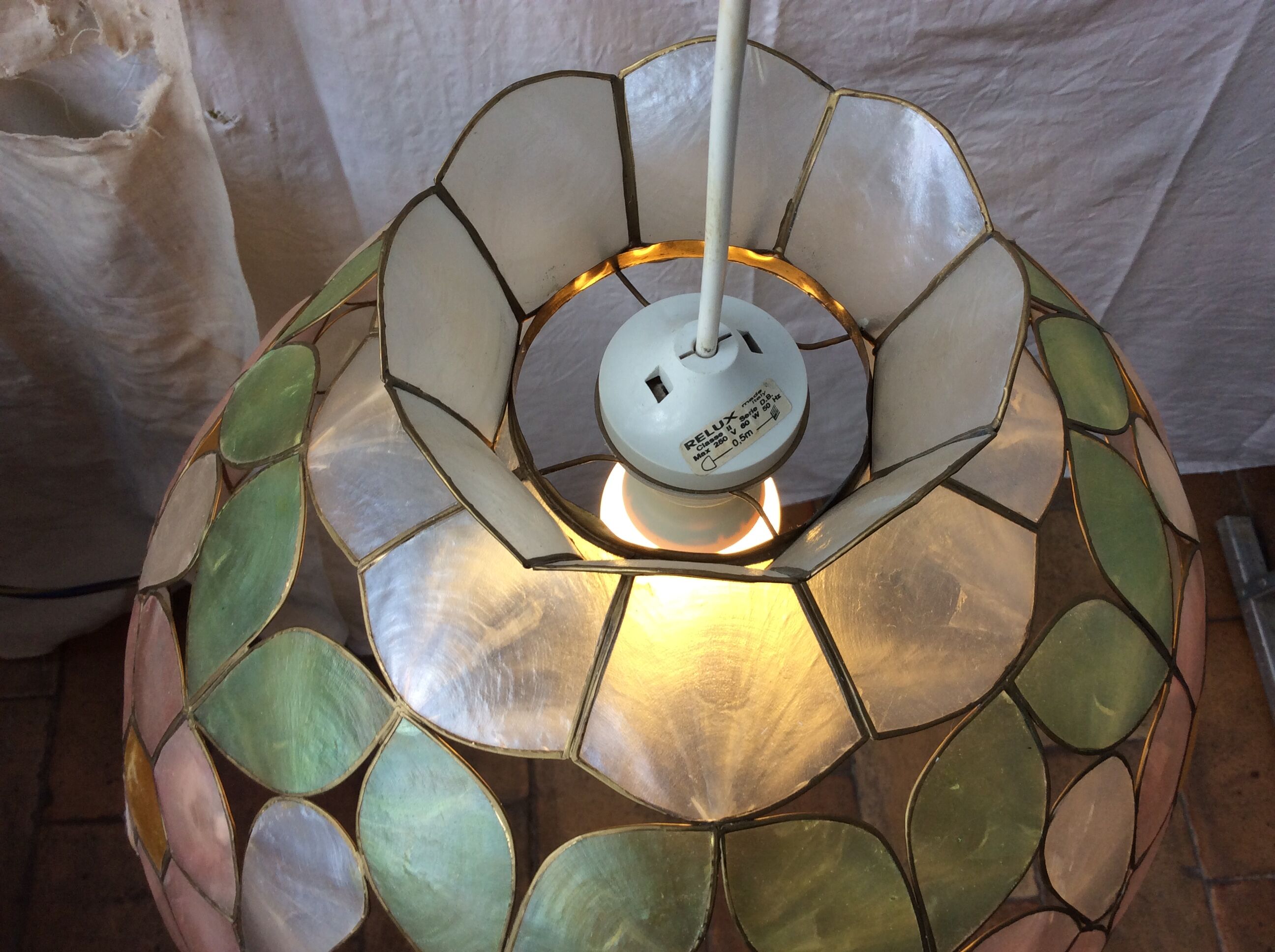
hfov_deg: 56.9
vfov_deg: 44.1
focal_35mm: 32
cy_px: 476
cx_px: 638
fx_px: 1177
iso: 32
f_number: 2.4
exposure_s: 1/120
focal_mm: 3.3
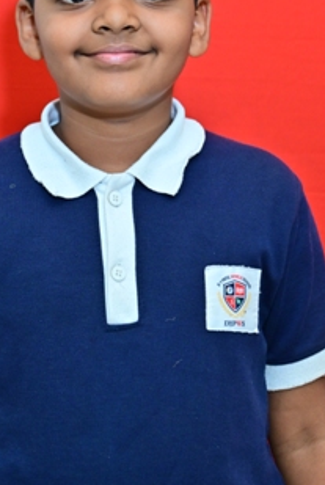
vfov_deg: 13.5
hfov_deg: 9.1
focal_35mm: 152
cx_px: 147
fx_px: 2051
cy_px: 141
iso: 400
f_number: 5.3
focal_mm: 70
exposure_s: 1/100
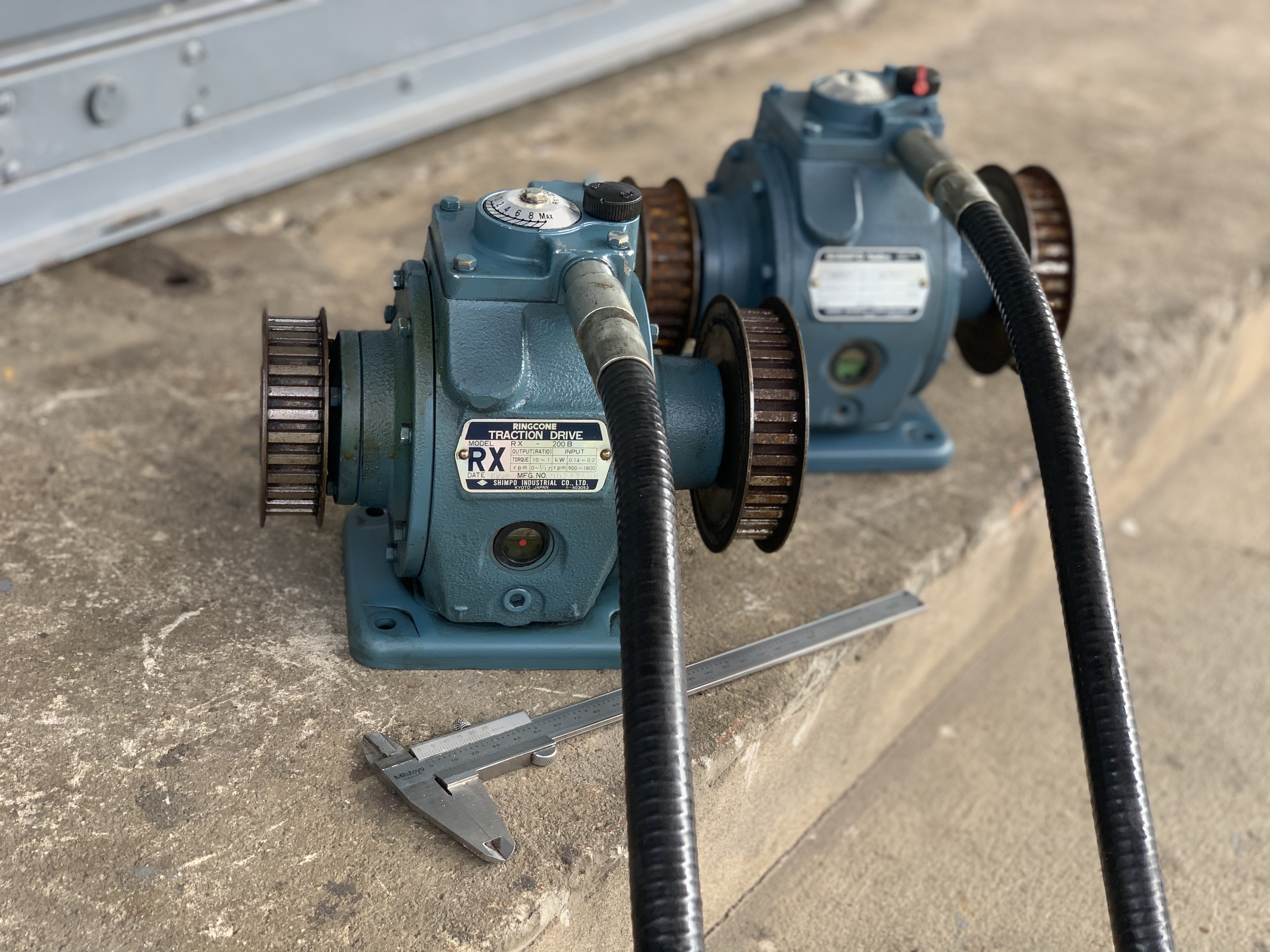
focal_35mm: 52
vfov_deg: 28.0
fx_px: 1908
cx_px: 635
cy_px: 476
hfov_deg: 36.8
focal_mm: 6
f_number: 2.4
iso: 40
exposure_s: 1/122
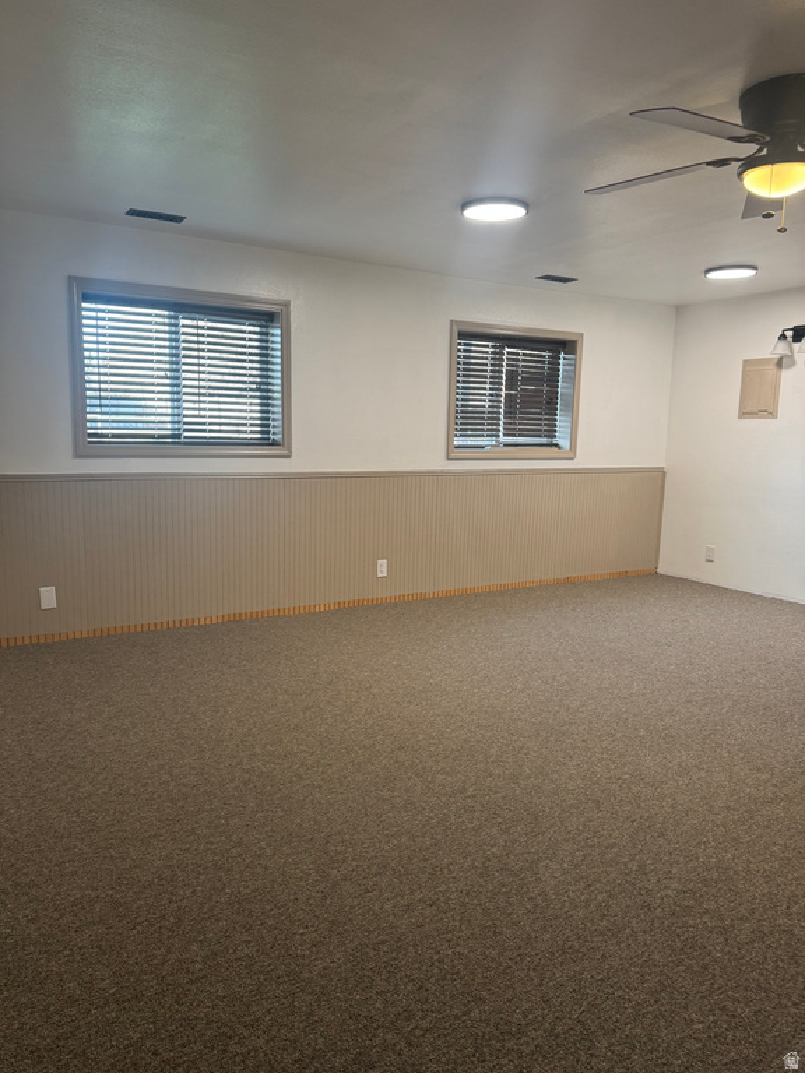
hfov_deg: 56.8
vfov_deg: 71.6
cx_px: 402
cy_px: 536
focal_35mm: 24
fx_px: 744
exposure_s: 1/60
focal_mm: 6.76
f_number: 1.78
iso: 160
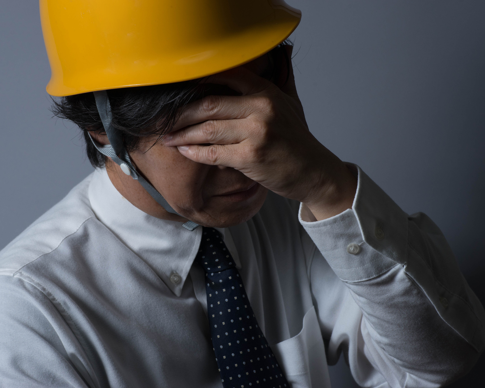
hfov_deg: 18.8
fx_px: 1464
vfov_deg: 15.1
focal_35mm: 102
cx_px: 195
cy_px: 194
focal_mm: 90
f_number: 10
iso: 200
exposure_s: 1/100
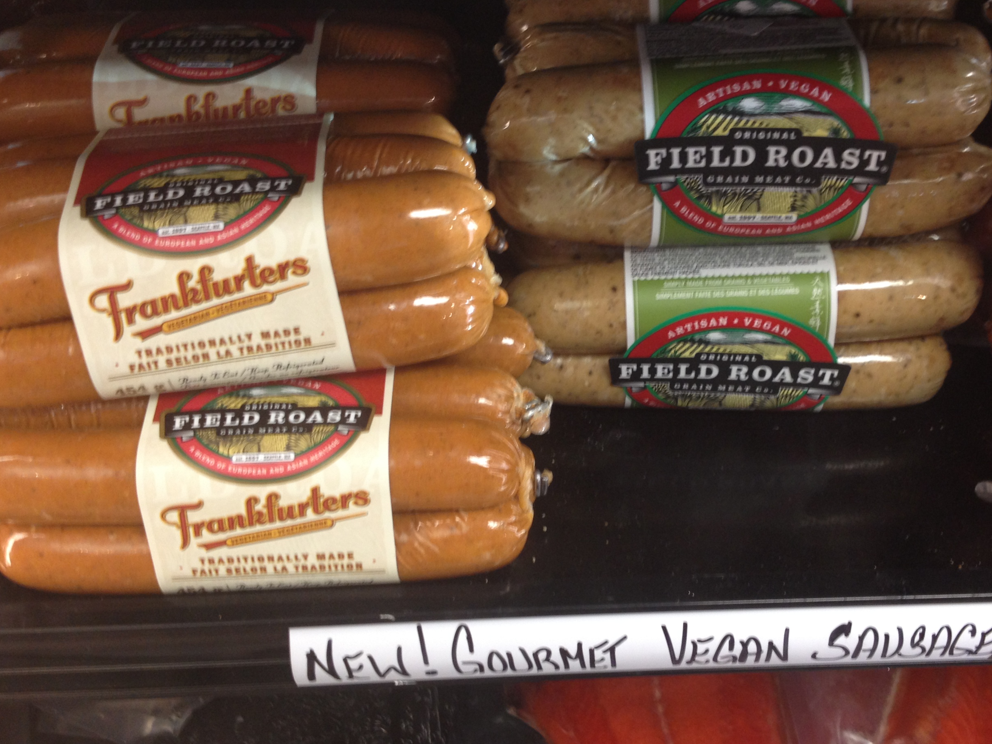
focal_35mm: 47
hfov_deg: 40.3
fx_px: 1347
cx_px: 596
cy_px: 389
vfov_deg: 30.9
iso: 80
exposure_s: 1/20
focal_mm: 4.28
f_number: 2.4
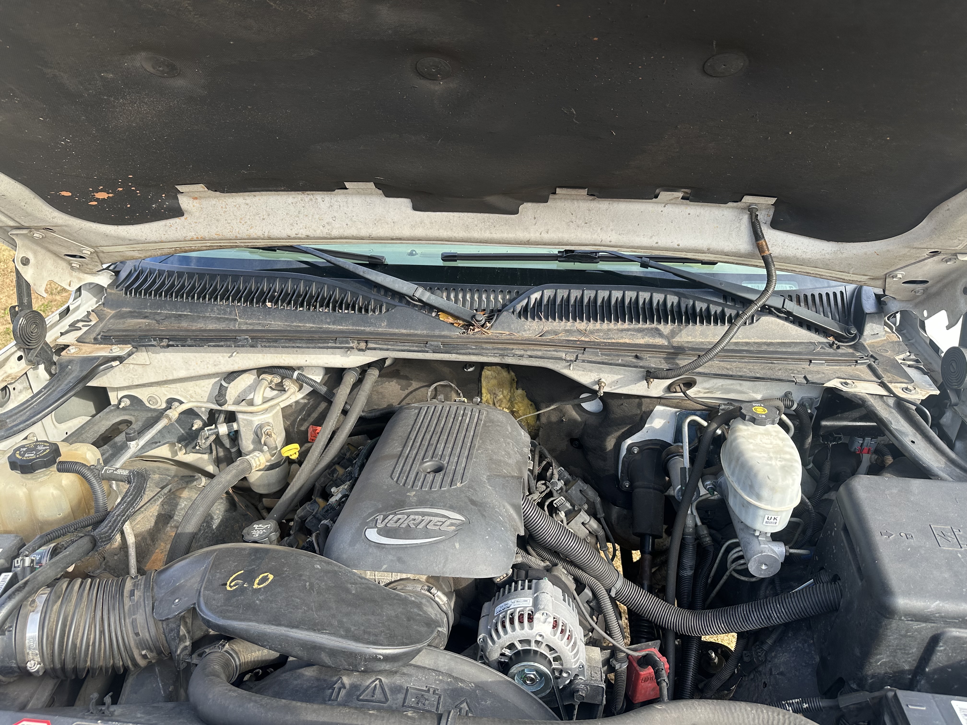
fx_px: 670
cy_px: 362
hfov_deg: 71.6
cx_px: 484
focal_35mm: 24
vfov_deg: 56.8
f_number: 1.78
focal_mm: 6.86
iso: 80
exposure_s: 1/393
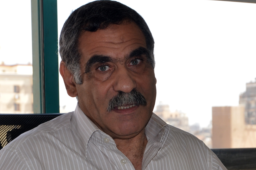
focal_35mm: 99
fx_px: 701
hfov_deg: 20.7
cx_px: 110
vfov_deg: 13.8
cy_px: 116
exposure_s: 1/250
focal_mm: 45
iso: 400
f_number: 7.1
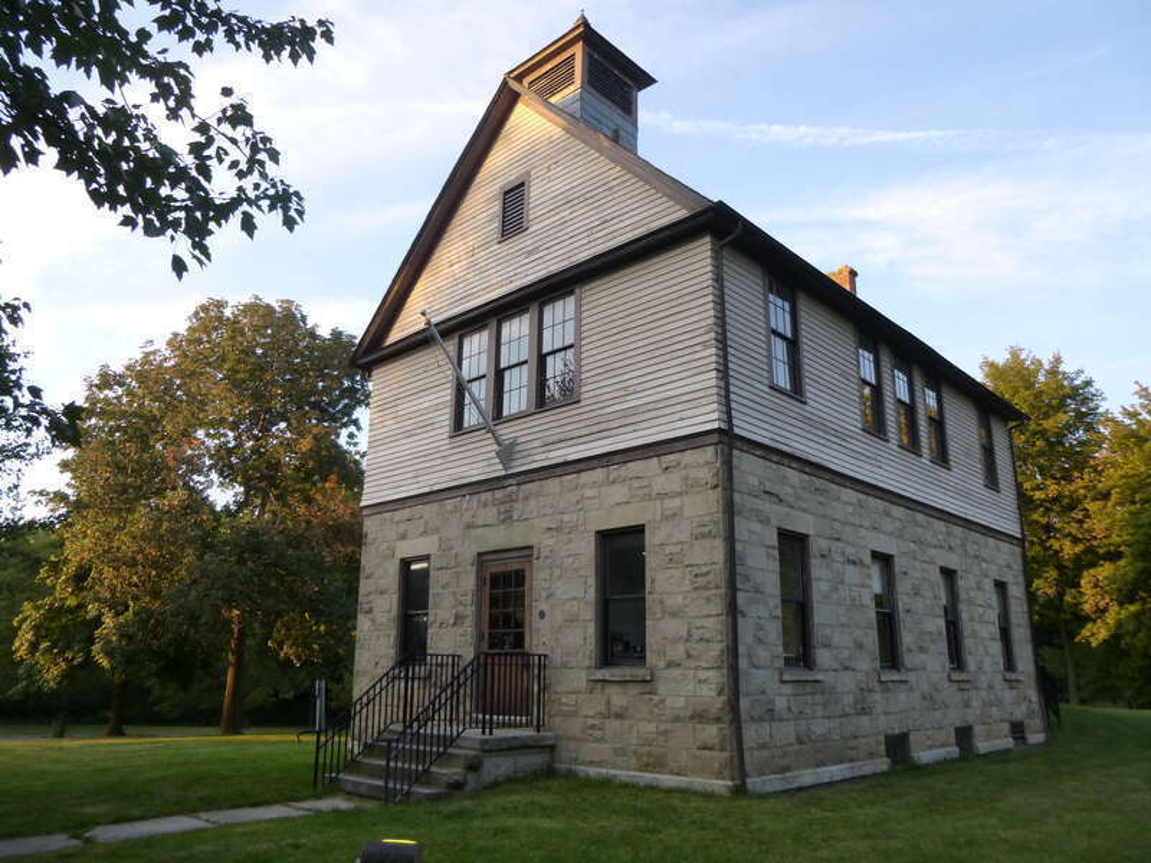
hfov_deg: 69.4
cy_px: 432
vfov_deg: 54.9
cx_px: 576
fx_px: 831
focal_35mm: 25
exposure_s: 1/100
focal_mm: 4.5
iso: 160
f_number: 3.1
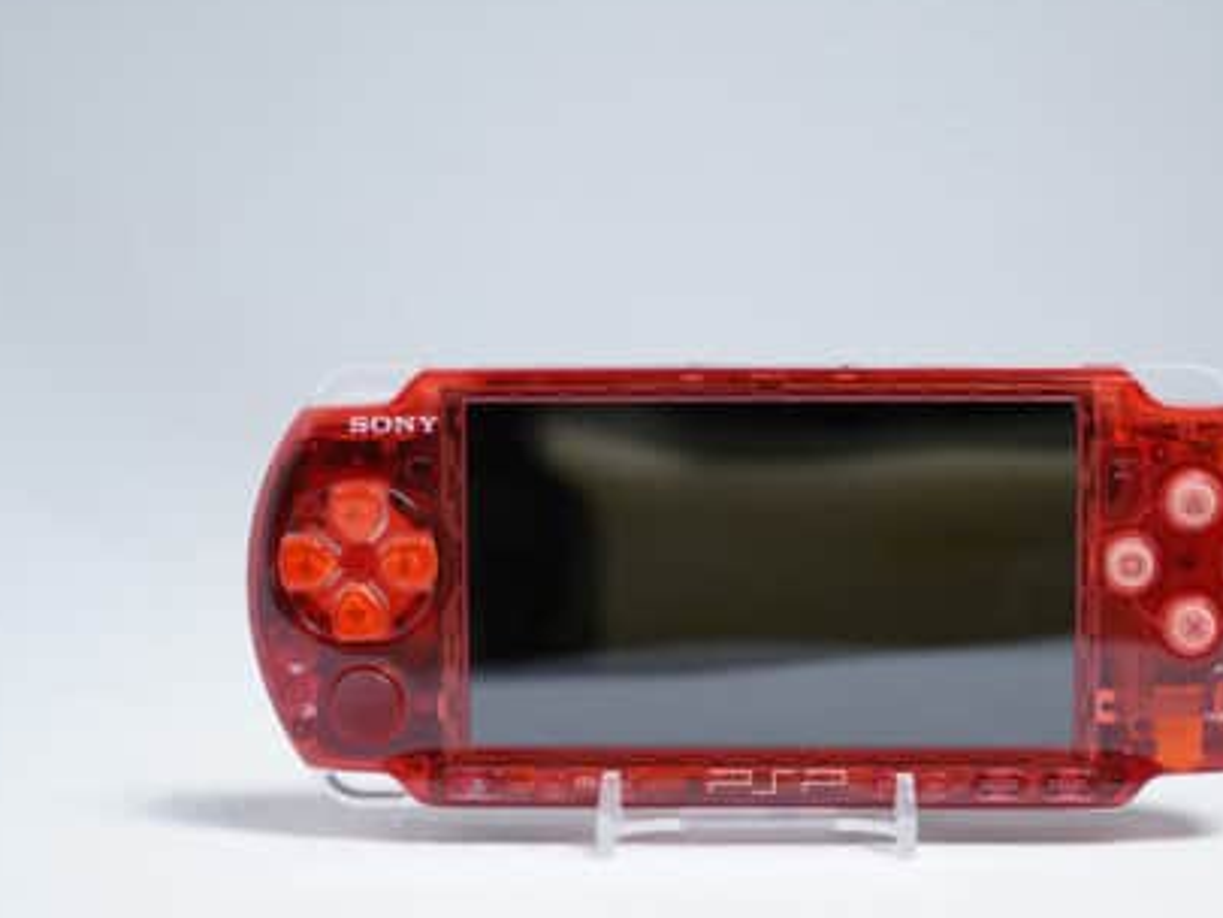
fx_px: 2368
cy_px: 562
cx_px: 764
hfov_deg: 28.9
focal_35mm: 67
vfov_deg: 21.9
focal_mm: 47
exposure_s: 1/15
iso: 200
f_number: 4.5
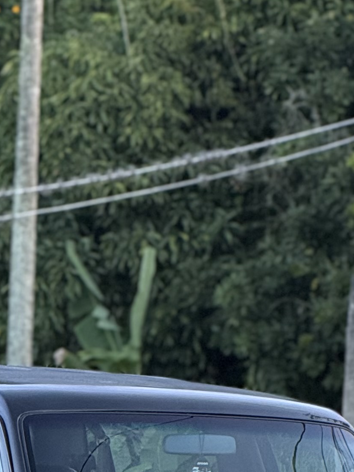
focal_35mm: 437
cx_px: 120
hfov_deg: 3.4
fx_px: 5960
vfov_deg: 4.5
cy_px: 680
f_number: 2.8
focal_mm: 15.66
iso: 250
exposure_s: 1/94
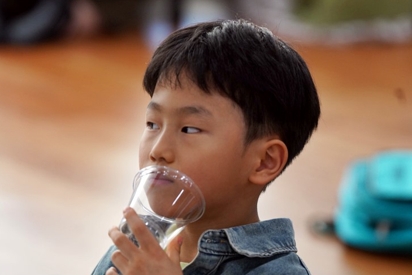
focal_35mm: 247
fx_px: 2827
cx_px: 183
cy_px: 136
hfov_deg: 8.3
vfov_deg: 5.6
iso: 1000
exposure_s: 1/250
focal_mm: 200
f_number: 4
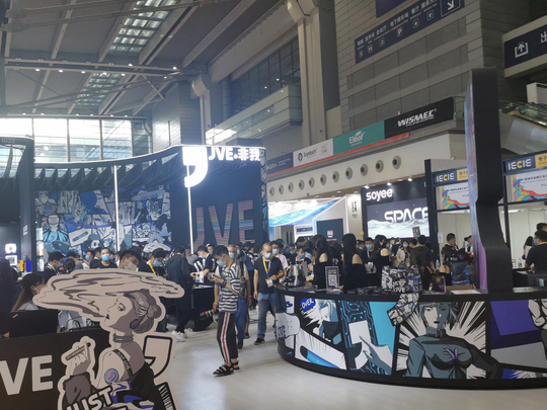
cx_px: 263
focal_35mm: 35
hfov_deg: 52.6
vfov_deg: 40.7
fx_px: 553
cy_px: 217
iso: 100
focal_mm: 5.58
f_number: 1.8
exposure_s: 1/100
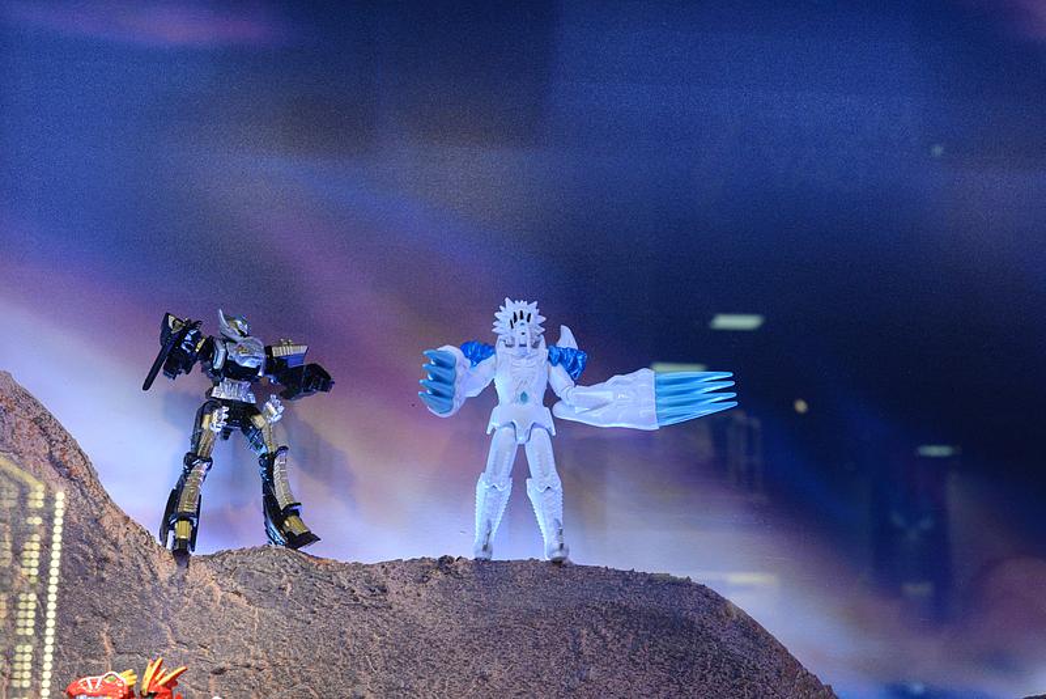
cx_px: 523
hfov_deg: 39.6
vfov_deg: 27.0
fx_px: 1453
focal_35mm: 50
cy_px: 350
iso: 3200
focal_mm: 50
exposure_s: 1/100
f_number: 9
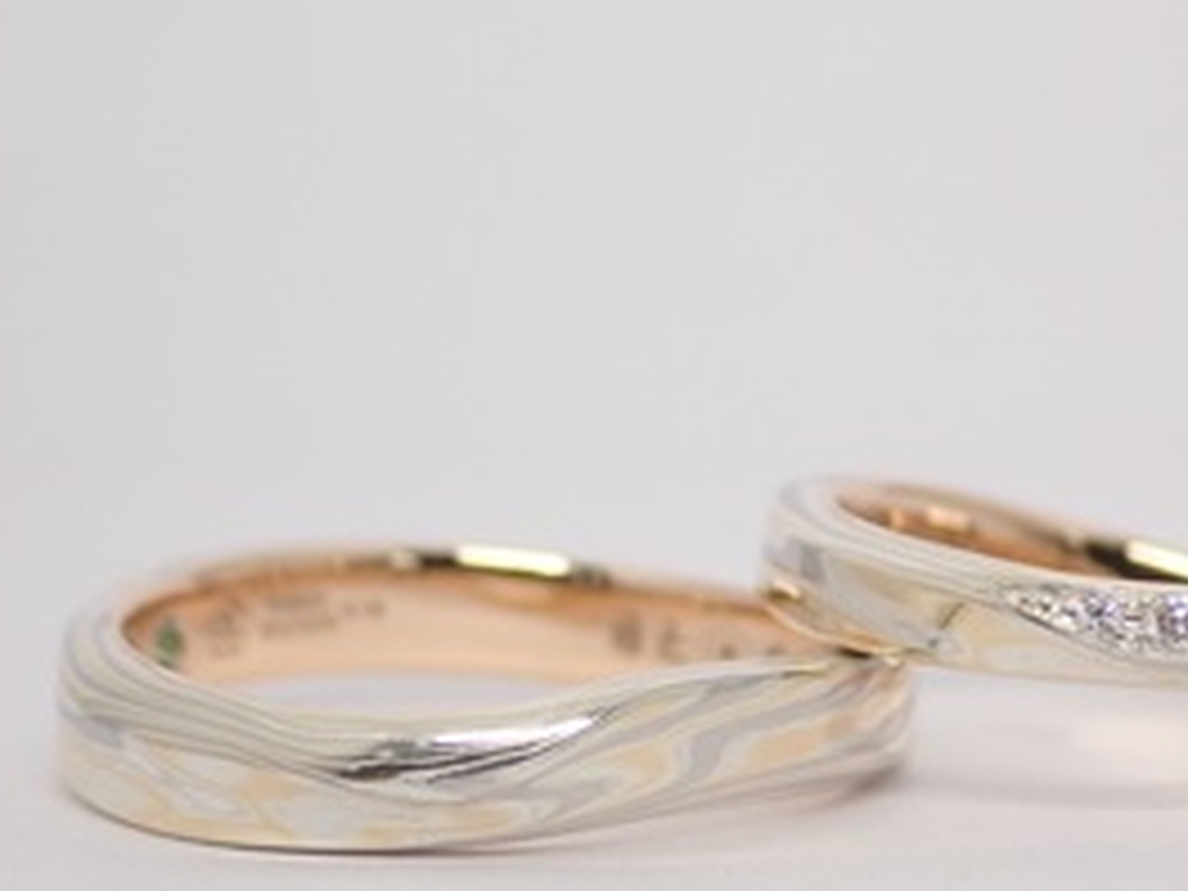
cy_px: 668
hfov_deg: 15.0
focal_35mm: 131
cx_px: 801
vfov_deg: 11.3
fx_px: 4496
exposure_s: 1/125
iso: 200
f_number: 4.1
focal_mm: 13.65
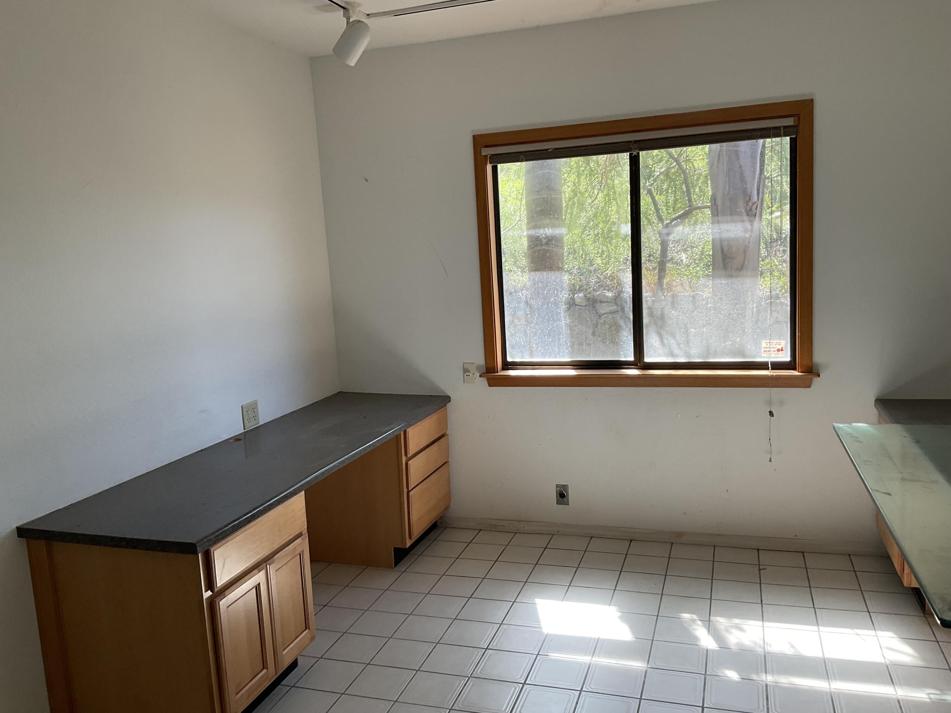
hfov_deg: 61.7
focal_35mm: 29
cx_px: 476
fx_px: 797
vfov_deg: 48.2
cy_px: 356
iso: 25
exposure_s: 1/122
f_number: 1.8
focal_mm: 3
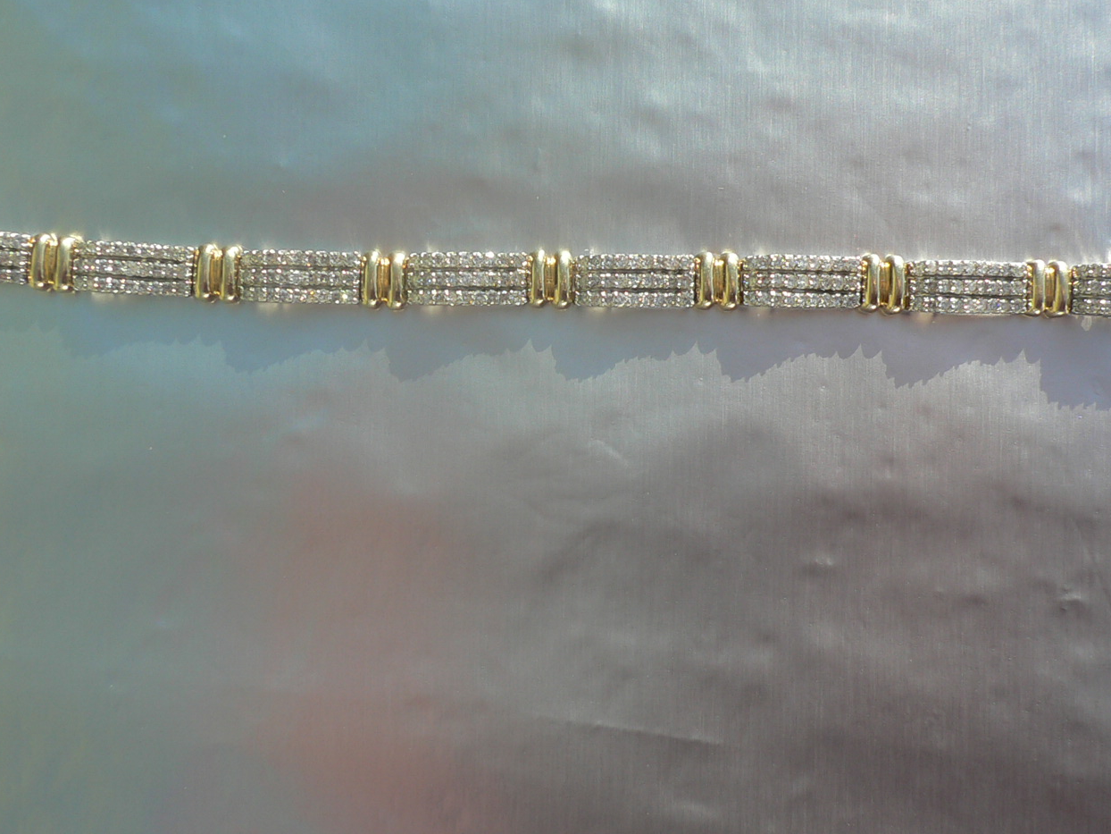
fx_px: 1444
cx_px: 517
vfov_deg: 32.1
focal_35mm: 45
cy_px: 326
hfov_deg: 42.1
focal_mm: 5.8
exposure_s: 1/160
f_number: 5.6
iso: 64
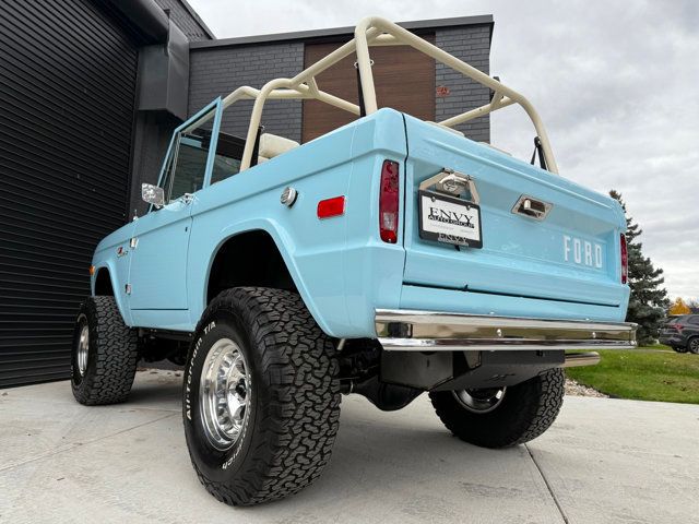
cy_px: 262
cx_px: 350
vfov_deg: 56.8
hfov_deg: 71.6
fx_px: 485
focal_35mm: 24
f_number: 1.78
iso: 80
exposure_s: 1/796
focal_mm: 6.76
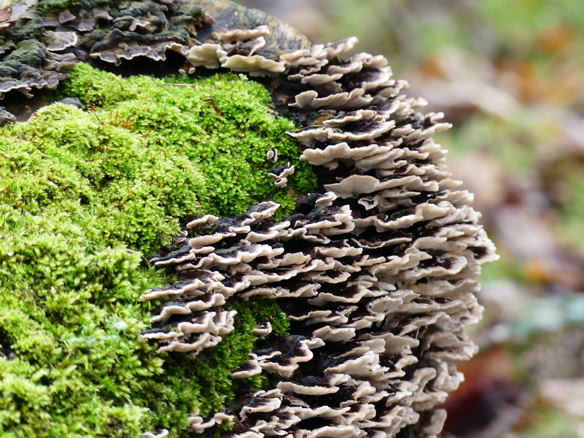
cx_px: 289
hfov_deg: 6.0
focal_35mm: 332
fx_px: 5601
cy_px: 205
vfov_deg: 4.5
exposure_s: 1/200
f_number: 2.8
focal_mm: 51.2
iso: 100
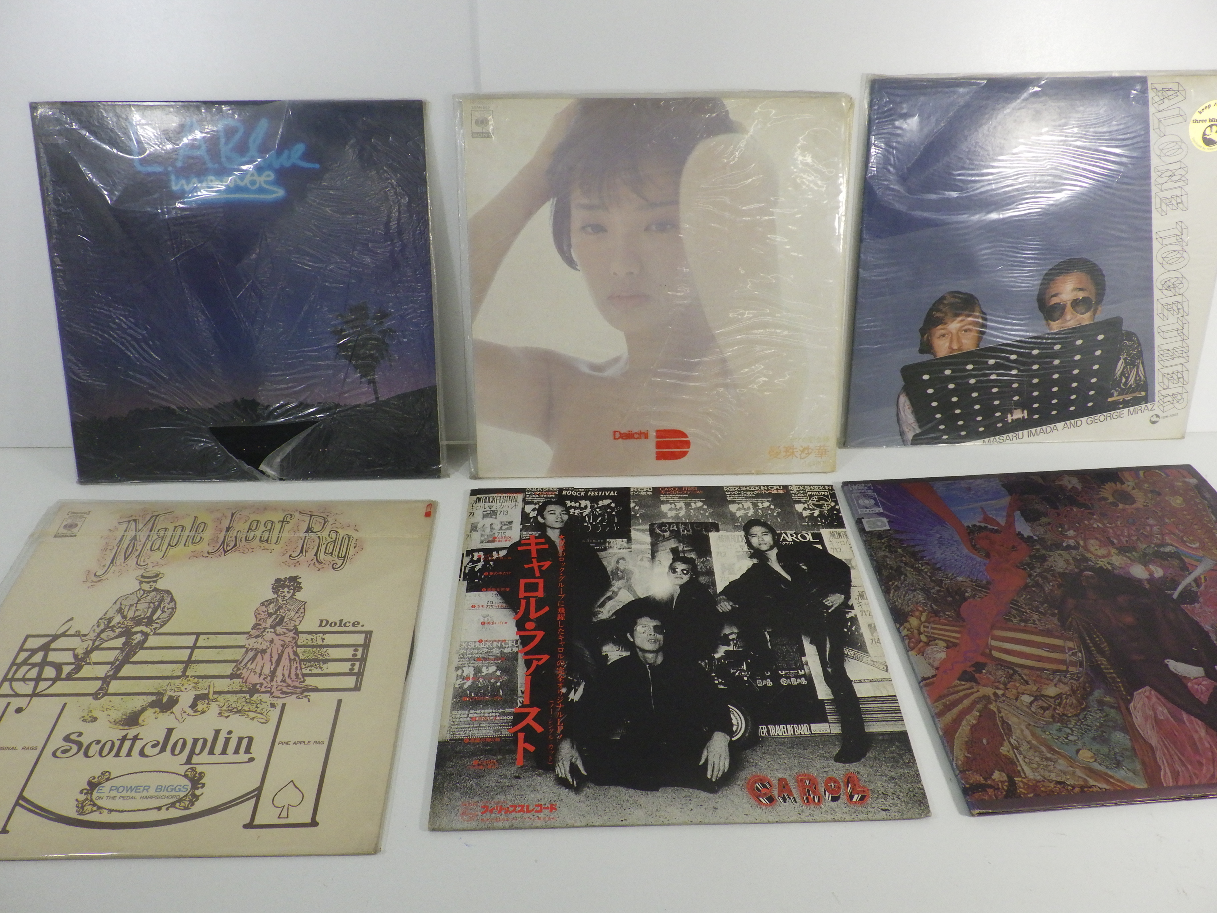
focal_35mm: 28
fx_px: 984
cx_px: 608
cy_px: 456
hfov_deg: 63.4
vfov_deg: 49.7
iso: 400
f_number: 4.2
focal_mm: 5
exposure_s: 1/200
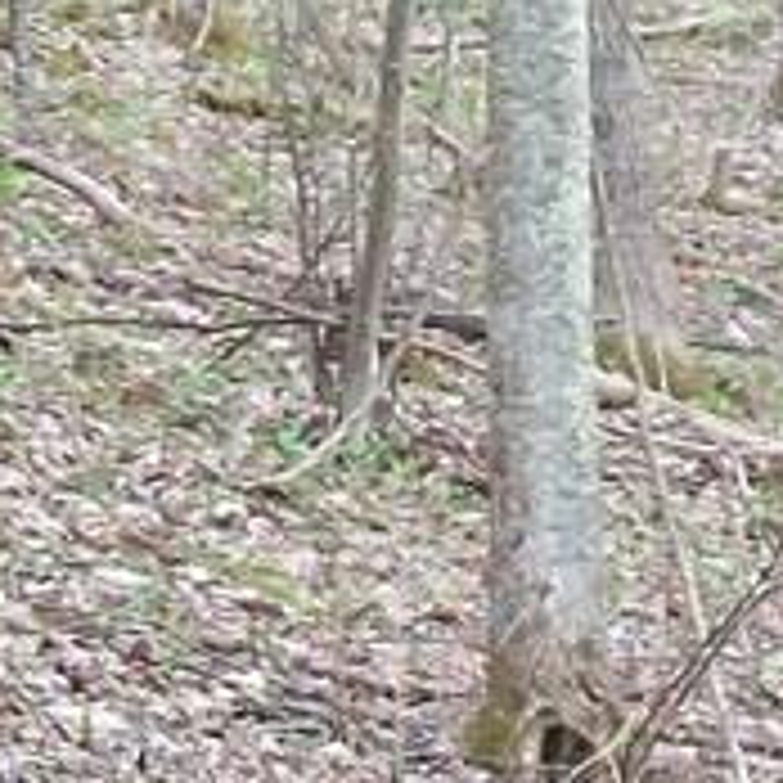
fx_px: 4248
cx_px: 608
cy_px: 27
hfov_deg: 10.5
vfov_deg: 10.5
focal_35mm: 166
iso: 80
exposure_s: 1/125
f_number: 2.9
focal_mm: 5.7
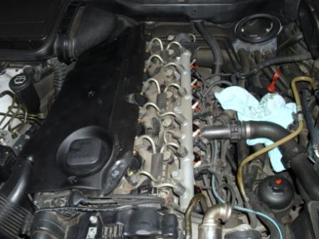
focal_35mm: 35
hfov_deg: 52.6
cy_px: 120
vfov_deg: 40.7
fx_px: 323
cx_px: 160
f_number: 3
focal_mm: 6.2
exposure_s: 1/60
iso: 200
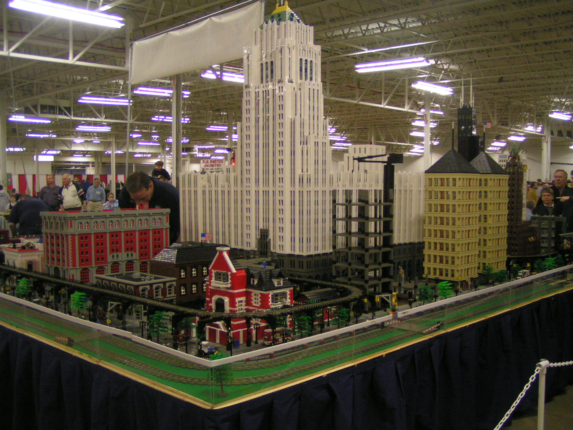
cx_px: 286
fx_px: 629
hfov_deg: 49.0
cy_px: 215
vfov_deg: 37.7
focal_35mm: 38
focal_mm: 5.8
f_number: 2.8
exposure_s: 1/30
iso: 200
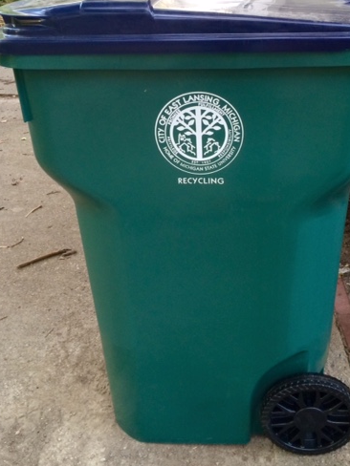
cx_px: 202
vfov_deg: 48.6
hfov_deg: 37.6
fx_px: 512
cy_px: 182
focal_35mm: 38
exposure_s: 1/30
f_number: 2.2
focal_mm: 4.15
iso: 100
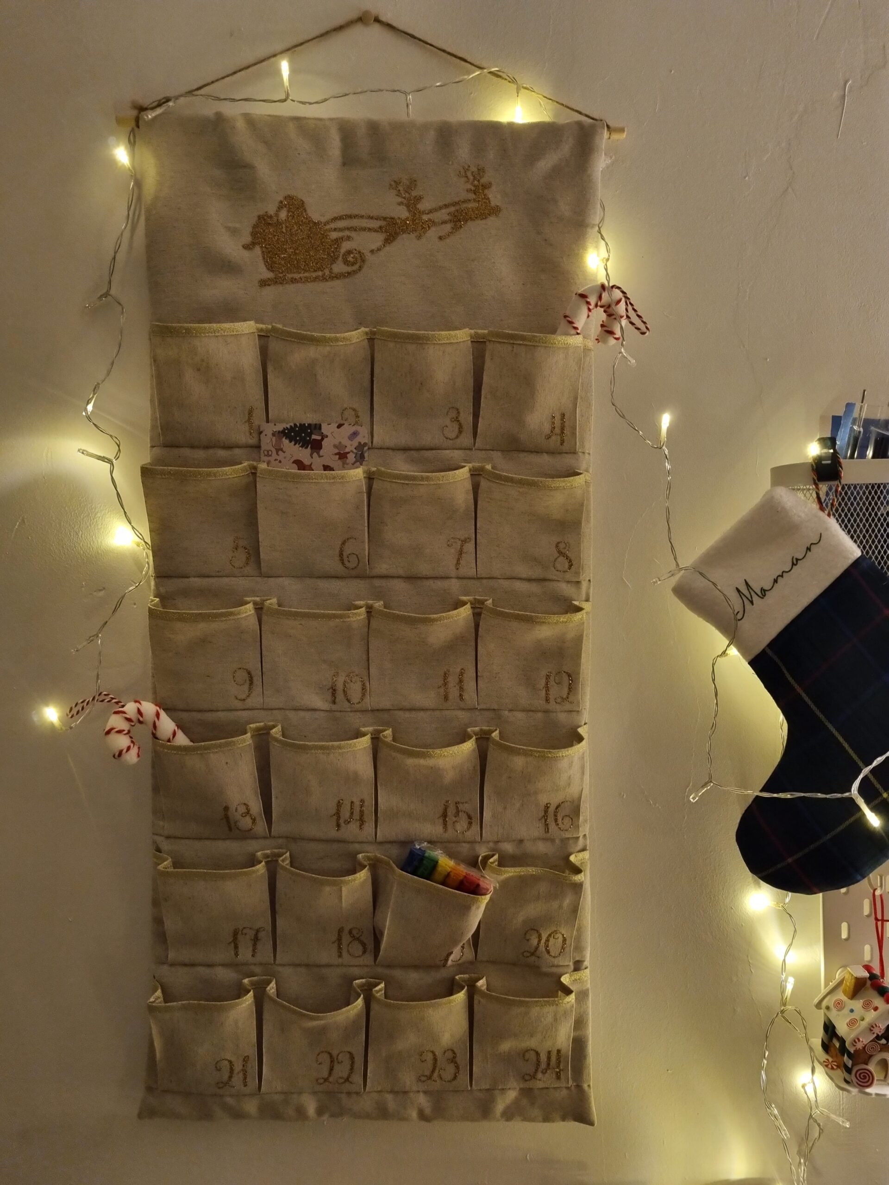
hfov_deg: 53.1
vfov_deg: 67.3
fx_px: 890
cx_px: 444
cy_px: 592
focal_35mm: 26
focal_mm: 5.4
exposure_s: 1/19
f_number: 1.8
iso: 400
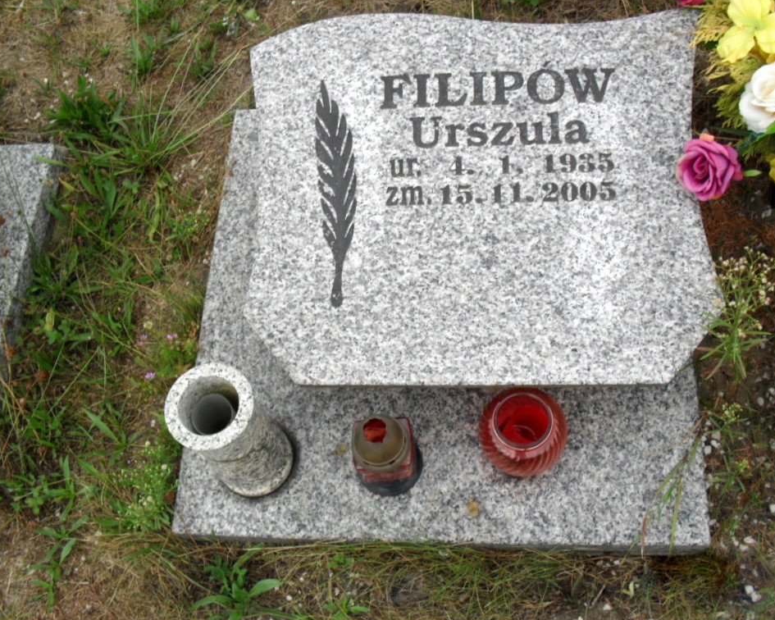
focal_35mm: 37
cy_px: 312
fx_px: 849
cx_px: 394
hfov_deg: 49.1
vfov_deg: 40.1
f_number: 3.2
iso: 100
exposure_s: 1/350
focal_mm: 6.3
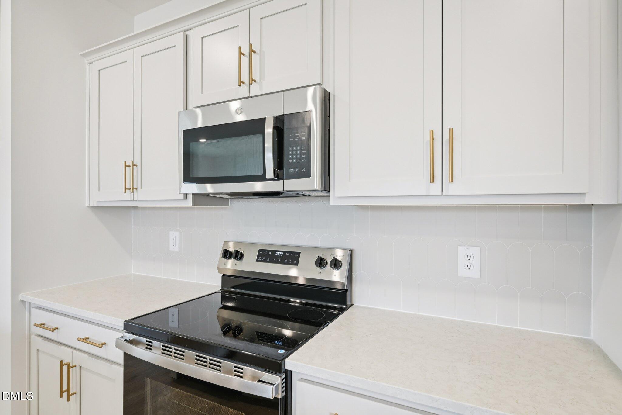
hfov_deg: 88.4
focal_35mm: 18
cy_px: 208
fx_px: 320
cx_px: 311
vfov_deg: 65.9
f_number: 8
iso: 400
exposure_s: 1/13
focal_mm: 18.5
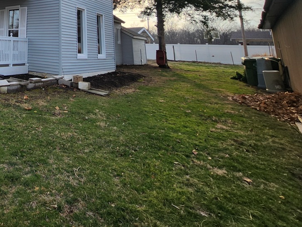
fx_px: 227
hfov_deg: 53.8
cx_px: 4
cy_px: 1
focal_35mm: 26
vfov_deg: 45.1
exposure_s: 1/563
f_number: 2.2
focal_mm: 1.74
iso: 32
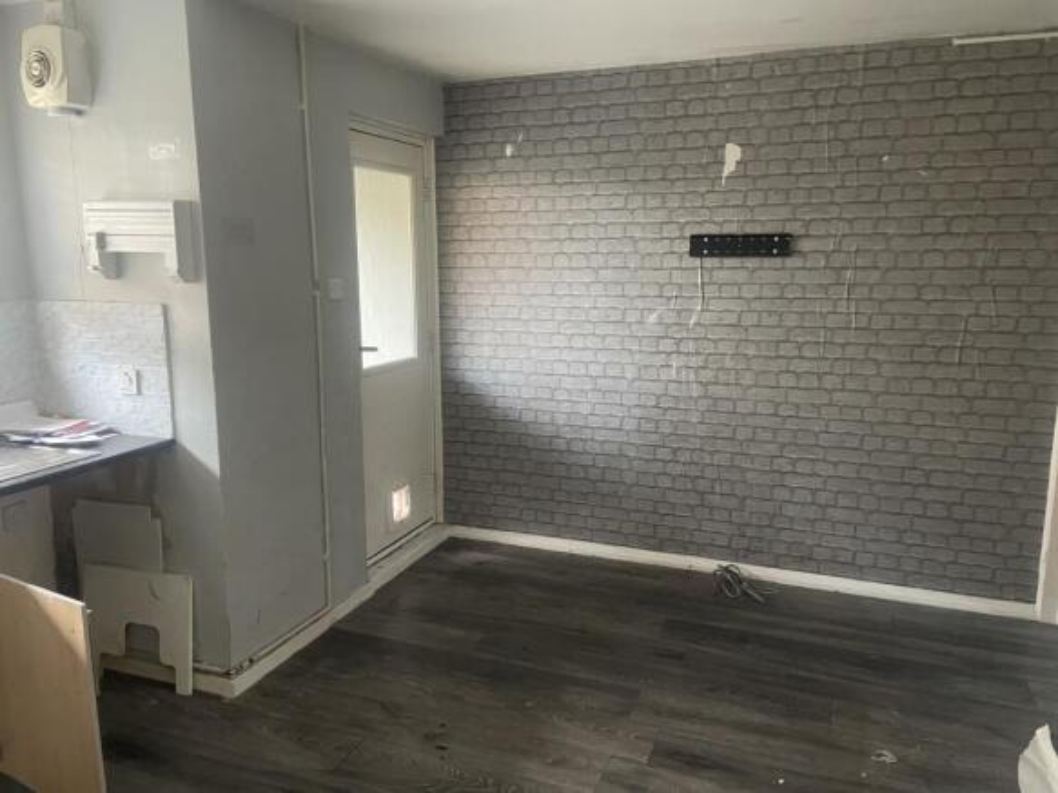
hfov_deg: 67.3
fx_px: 794
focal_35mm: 26
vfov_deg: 53.0
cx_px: 529
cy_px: 396
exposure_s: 1/40
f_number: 1.6
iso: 500
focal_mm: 4.2
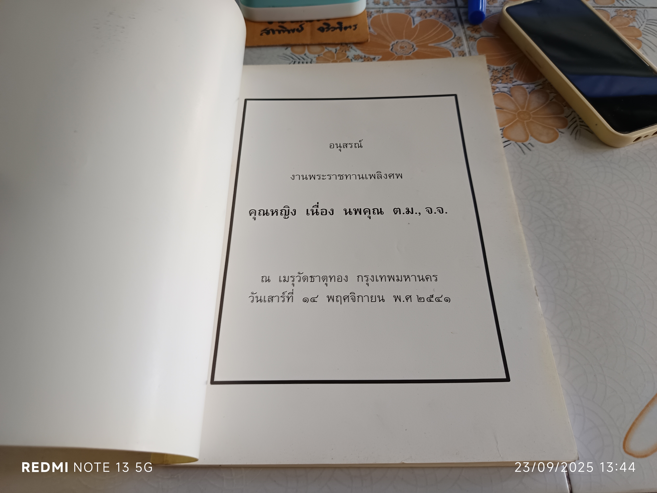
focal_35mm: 24
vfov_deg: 56.8
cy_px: 246
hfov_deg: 71.6
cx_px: 328
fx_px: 456
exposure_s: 1/50
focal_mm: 5.31
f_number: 1.7
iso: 234
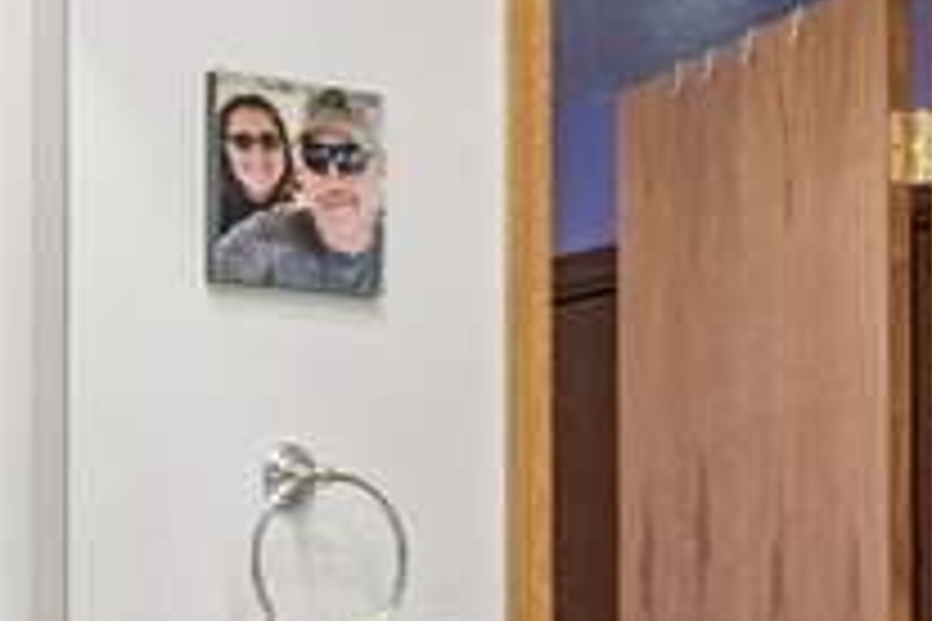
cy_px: 731
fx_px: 2563
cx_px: 207
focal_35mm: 99
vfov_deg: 13.5
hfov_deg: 20.4
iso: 800
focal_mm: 16
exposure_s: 1/50
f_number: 8
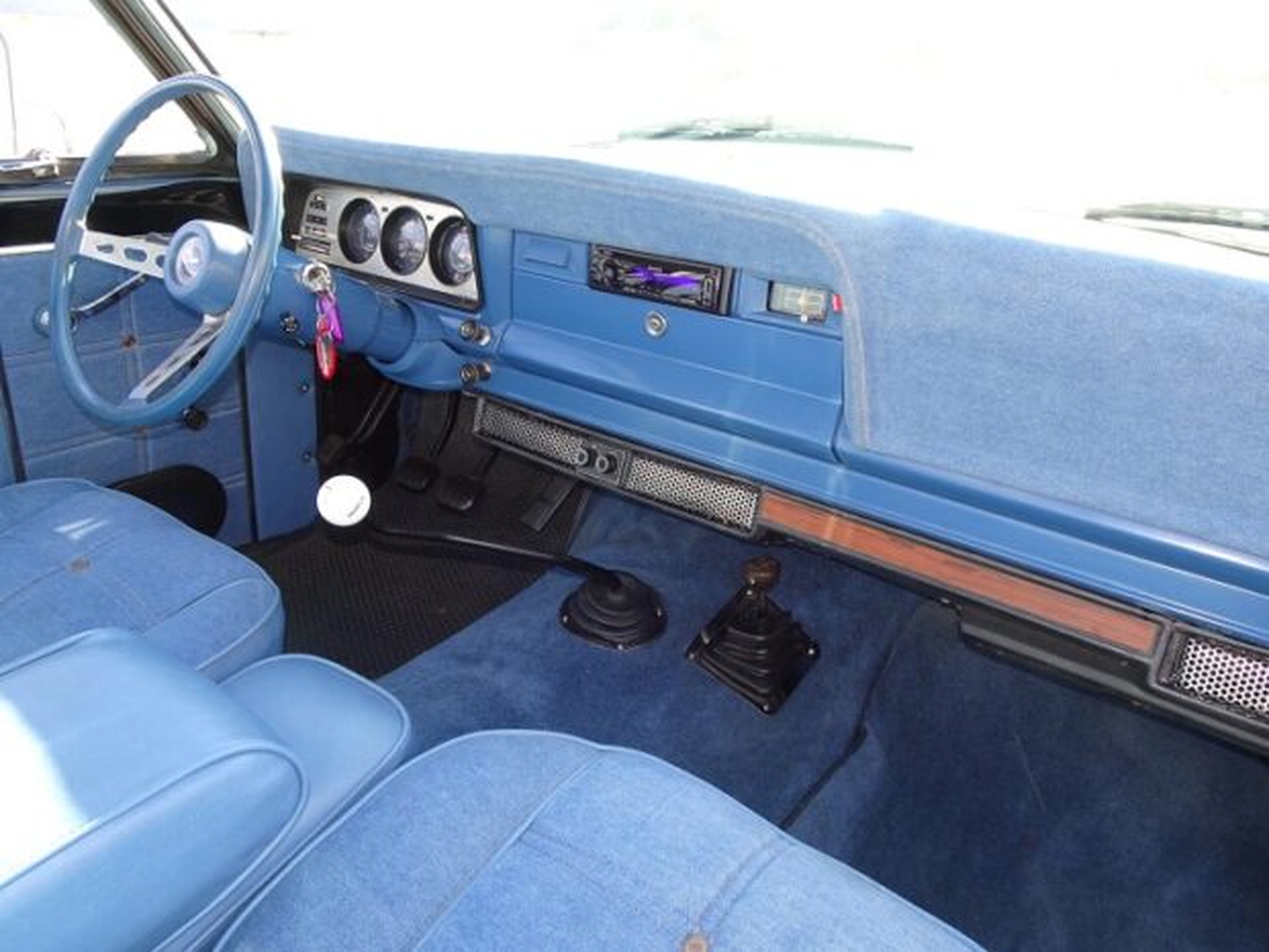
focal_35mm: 24
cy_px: 476
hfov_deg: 71.6
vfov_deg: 56.8
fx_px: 880
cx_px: 634
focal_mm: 4.1
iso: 80
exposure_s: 1/50
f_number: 3.5
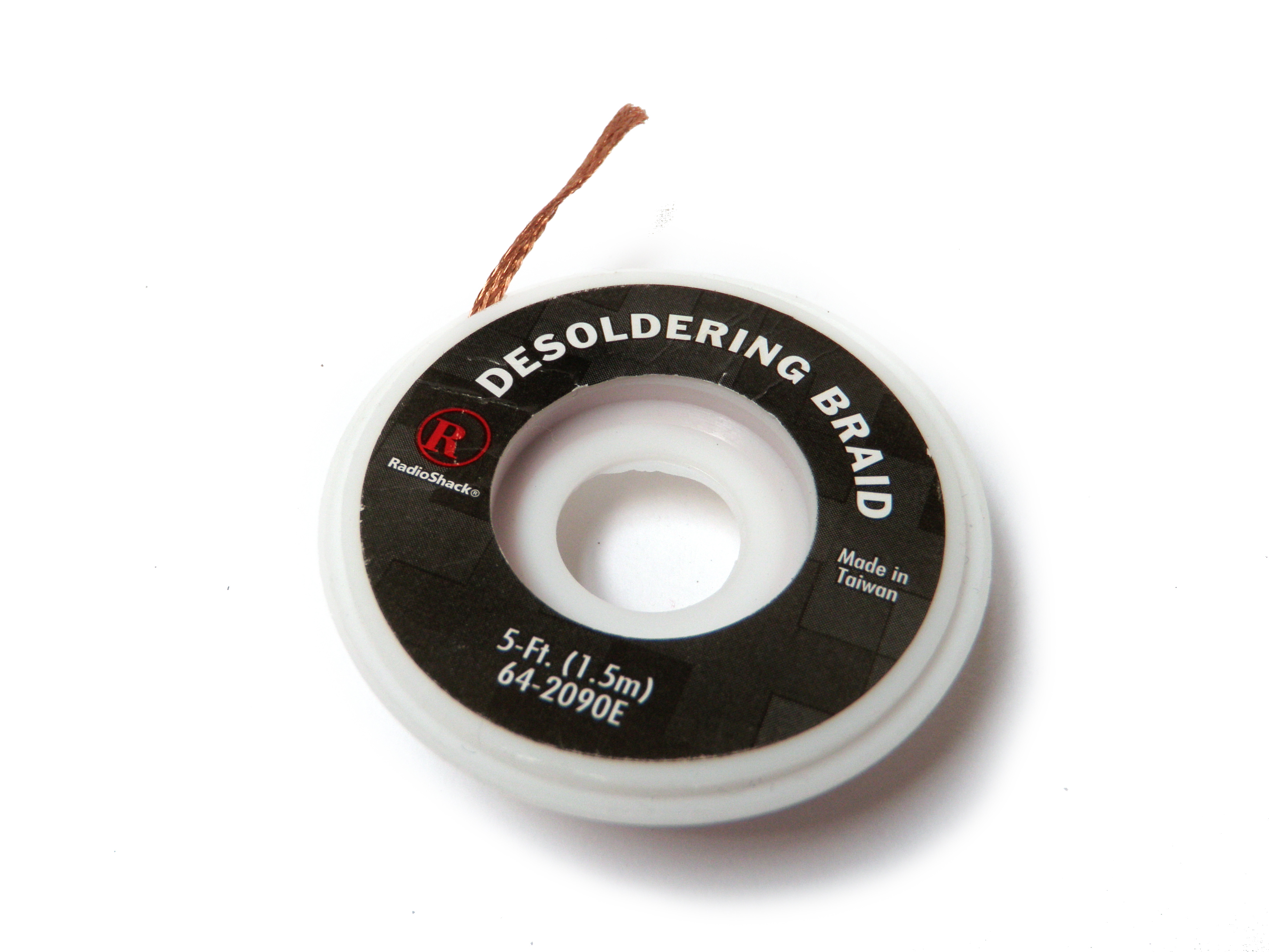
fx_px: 1320
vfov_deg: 39.7
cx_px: 634
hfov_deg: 51.4
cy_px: 476
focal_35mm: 36
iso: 80
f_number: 4.1
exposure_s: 1/40
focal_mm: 6.53
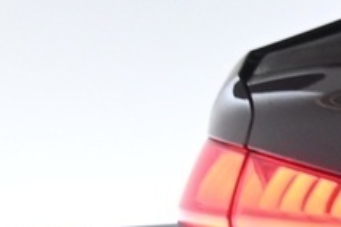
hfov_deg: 5.0
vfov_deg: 3.5
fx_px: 3634
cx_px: 1186
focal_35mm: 384
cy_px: 662
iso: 900
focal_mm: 34
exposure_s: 1/50
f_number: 5
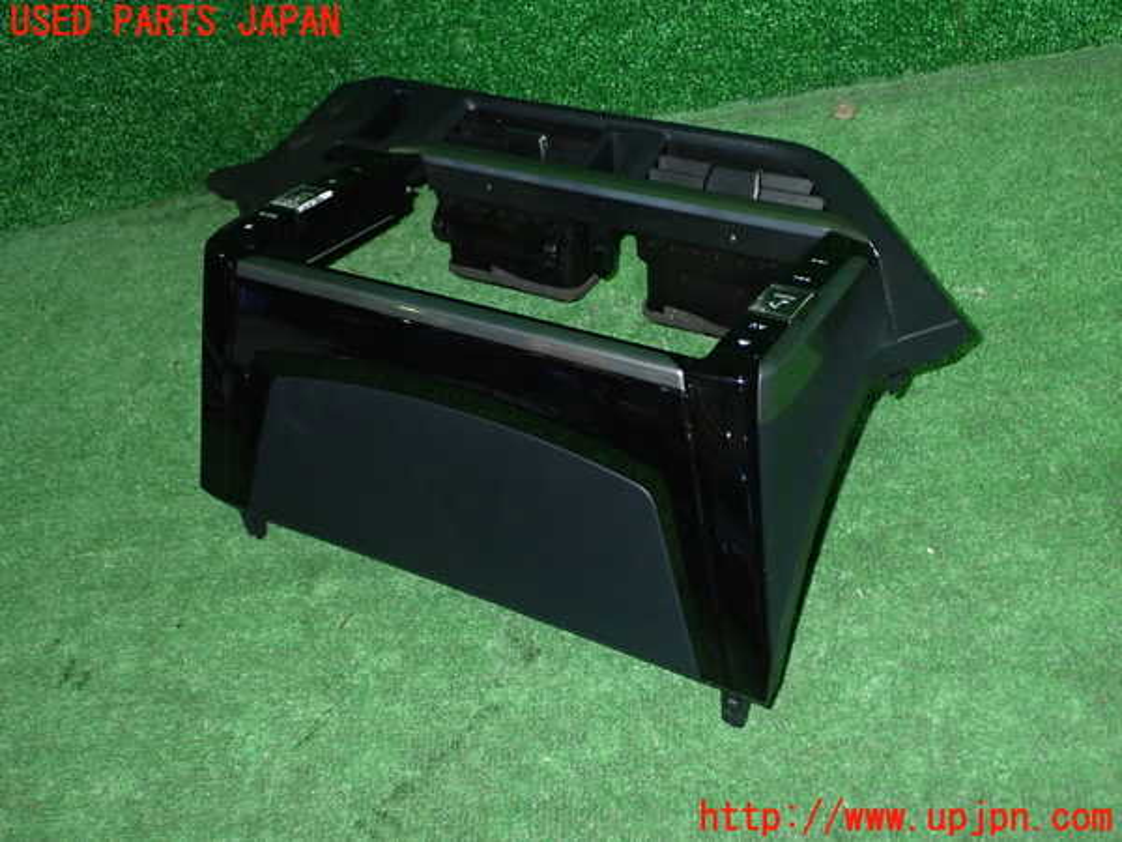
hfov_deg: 49.0
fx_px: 1232
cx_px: 561
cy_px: 421
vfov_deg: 37.7
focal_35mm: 38
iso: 800
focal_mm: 6.83
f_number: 8
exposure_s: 1/40
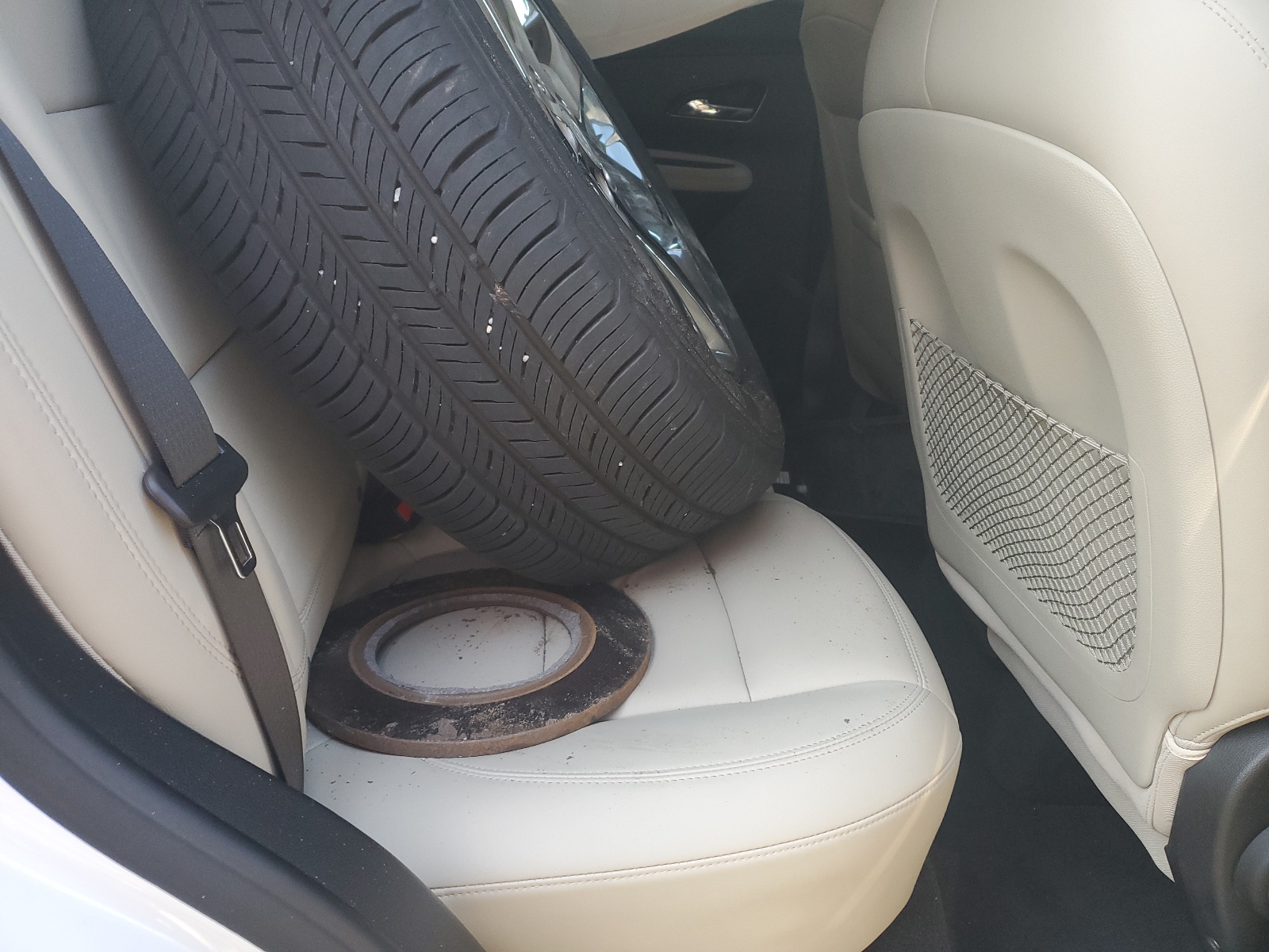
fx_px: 953
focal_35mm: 26
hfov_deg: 67.3
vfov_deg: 53.1
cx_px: 634
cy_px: 476
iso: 93
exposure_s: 1/120
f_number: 1.5
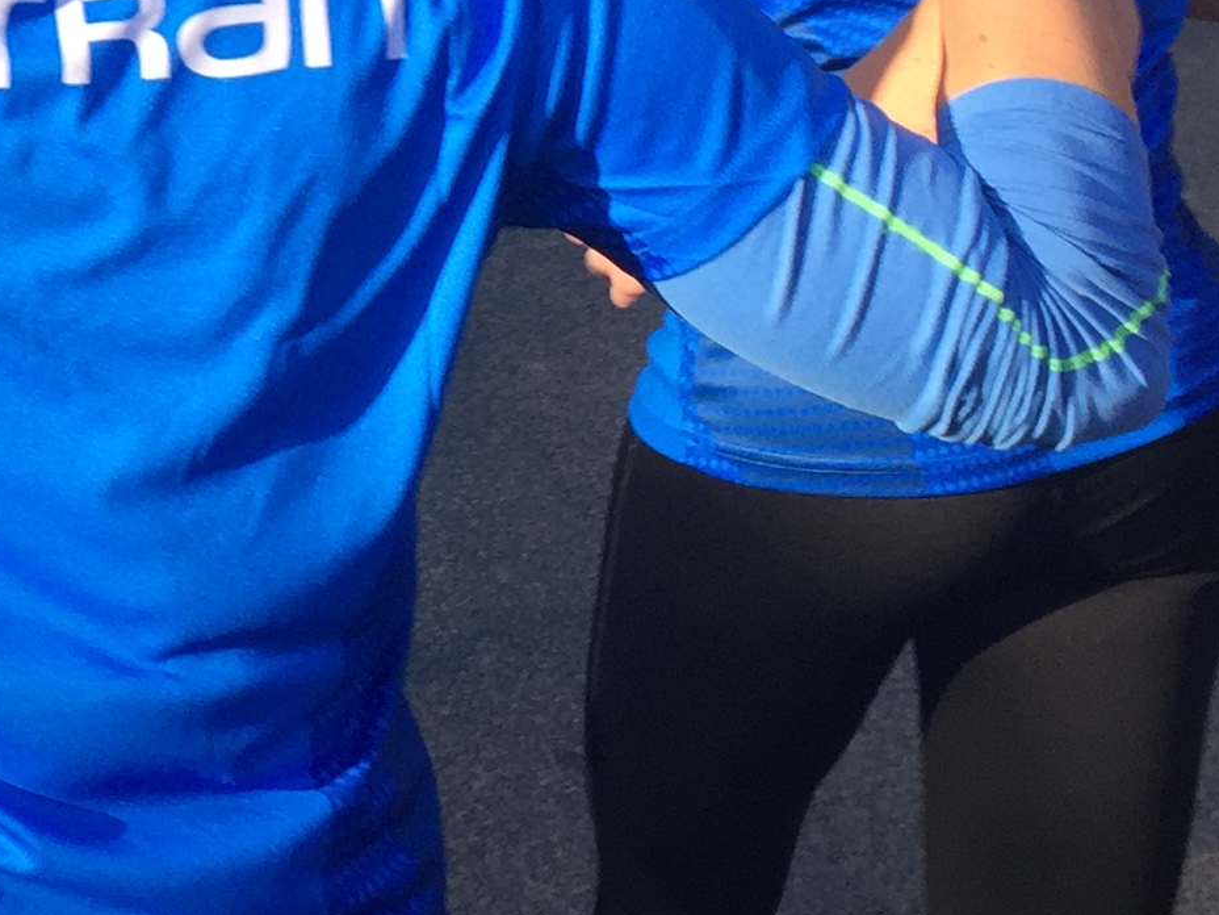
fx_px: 3592
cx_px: -80
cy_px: -226
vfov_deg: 14.0
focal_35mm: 102
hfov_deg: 18.6
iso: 32
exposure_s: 1/542
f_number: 2.2
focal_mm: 4.15
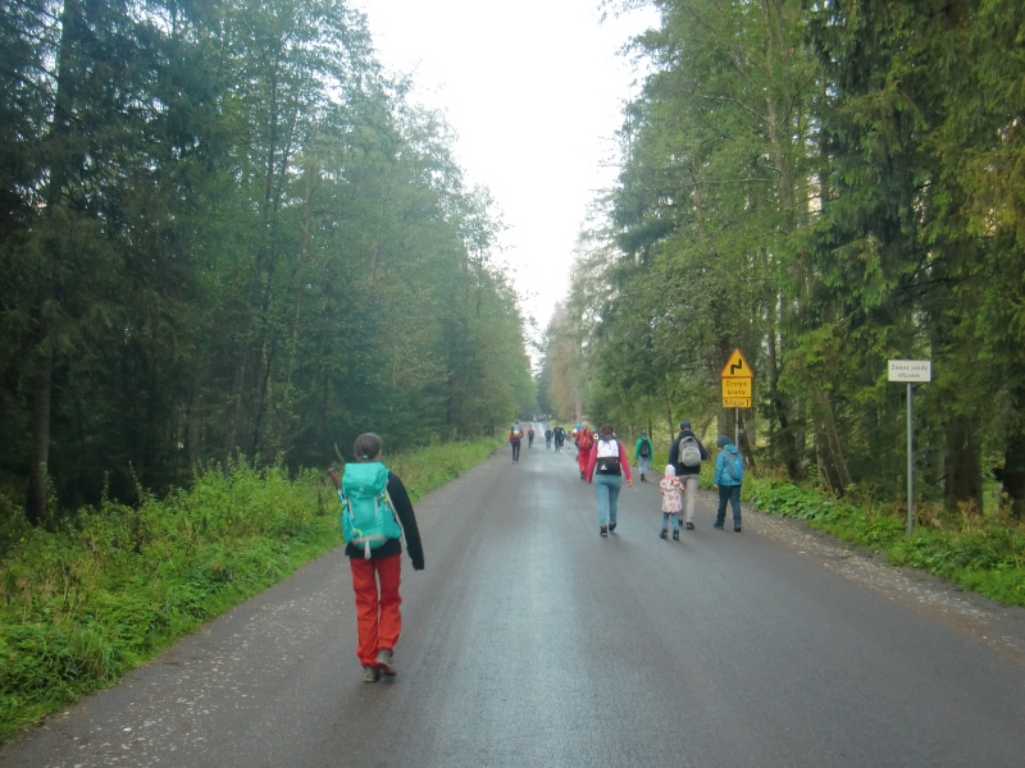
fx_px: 1125
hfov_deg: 49.0
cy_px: 384
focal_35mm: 38
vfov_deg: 37.7
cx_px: 512
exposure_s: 1/30
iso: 100
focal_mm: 6.66
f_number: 3.9
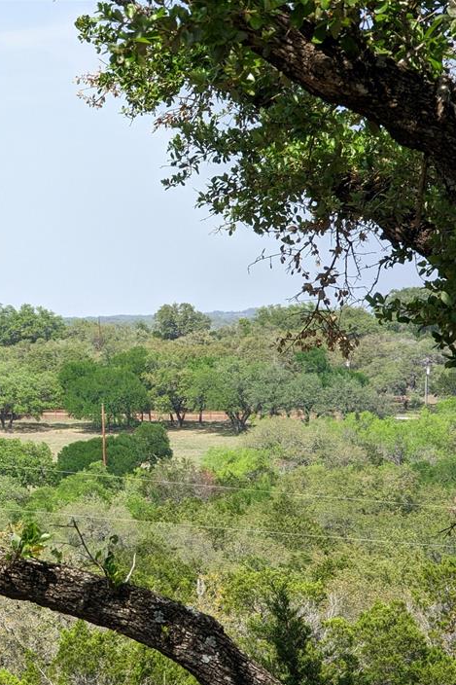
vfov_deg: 13.1
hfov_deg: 8.7
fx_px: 2984
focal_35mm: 157
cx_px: -12
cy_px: 373
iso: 46
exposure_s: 1/351
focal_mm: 19
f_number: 3.5
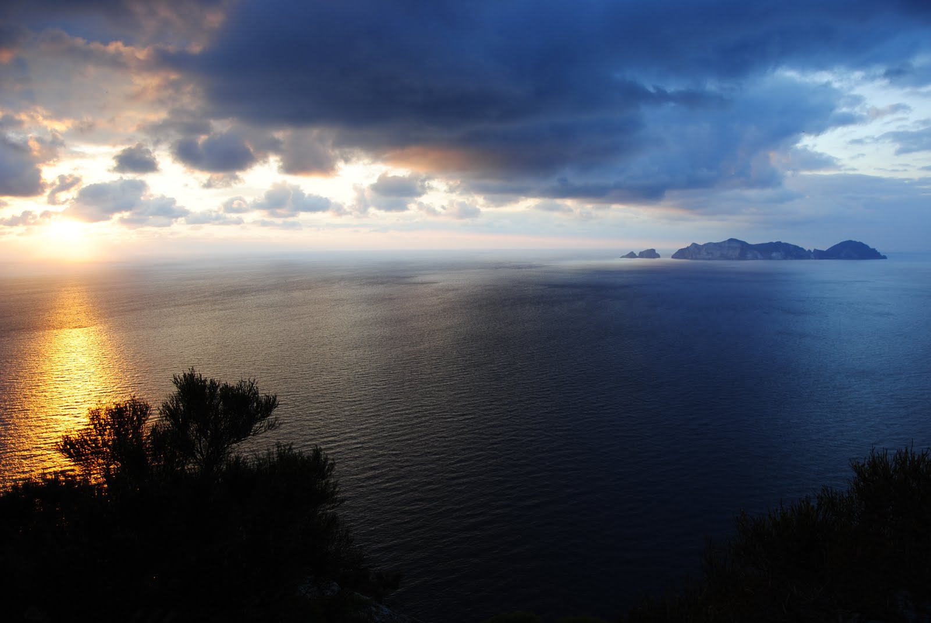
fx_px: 699
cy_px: 312
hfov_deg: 67.3
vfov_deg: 48.0
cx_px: 466
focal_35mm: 27
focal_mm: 18
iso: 100
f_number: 4
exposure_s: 1/60
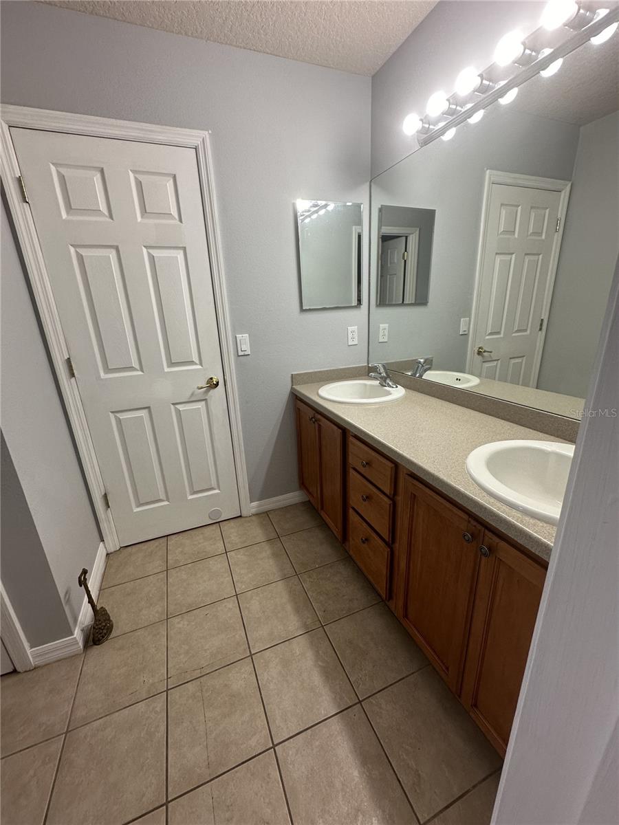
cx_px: 310
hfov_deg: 85.7
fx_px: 334
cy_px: 412
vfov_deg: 102.1
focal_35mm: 14
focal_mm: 2.22
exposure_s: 1/120
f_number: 2.2
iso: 125
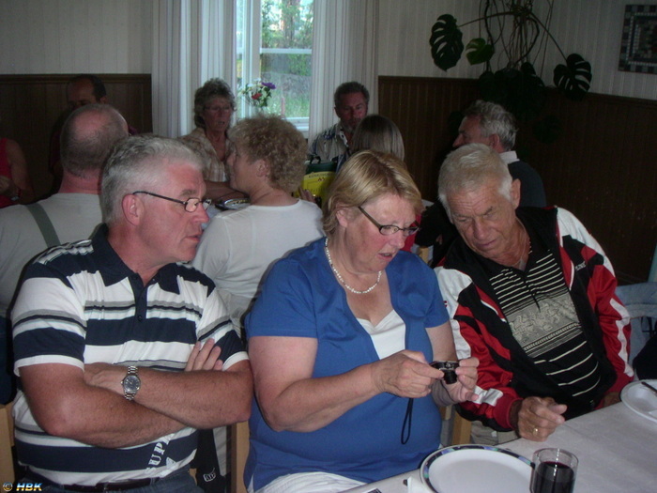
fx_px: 721
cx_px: 328
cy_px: 246
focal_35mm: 38
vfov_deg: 37.7
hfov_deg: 49.0
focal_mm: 6
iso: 160
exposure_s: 1/50
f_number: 2.8
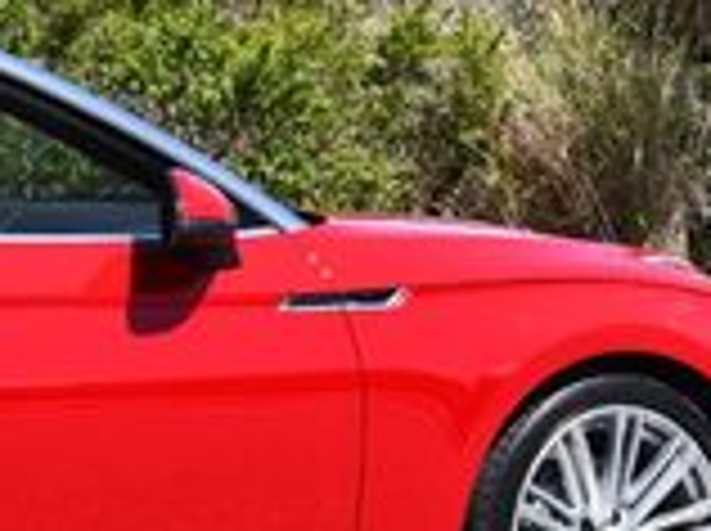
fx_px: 4163
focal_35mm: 203
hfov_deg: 9.4
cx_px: -405
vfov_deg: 7.3
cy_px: 166
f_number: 8
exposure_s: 1/250
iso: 110
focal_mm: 26
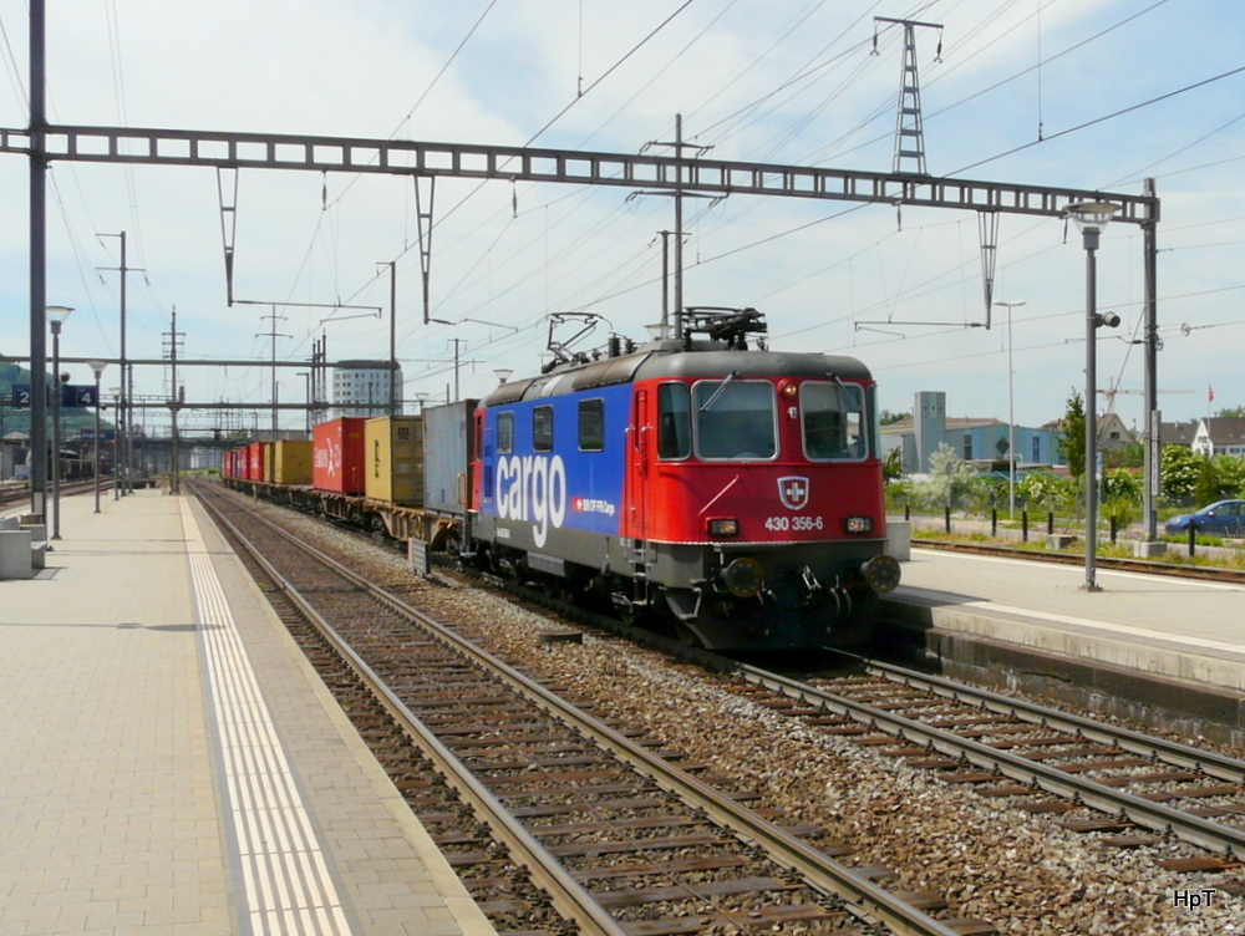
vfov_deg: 48.3
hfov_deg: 61.6
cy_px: 468
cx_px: 622
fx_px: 1044
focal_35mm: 29
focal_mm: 4.7
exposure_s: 1/320
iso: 100
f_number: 7.1
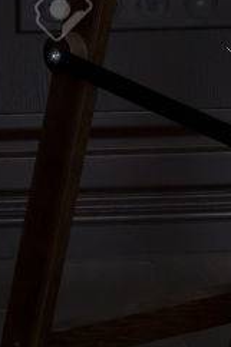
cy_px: -324
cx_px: 600
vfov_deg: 4.7
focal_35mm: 429
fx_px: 4135
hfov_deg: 3.2
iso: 200
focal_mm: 80
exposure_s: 1/160
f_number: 8
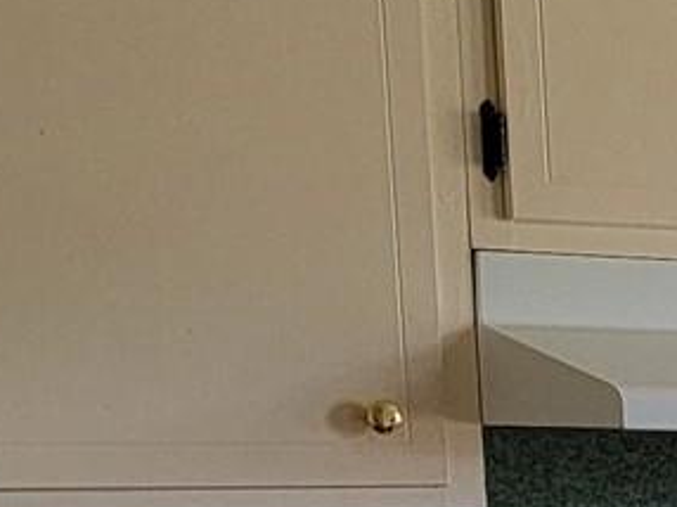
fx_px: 3361
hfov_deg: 10.3
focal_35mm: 172
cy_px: 950
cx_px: 1517
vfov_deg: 8.3
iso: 200
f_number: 1.8
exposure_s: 1/120
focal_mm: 6.7
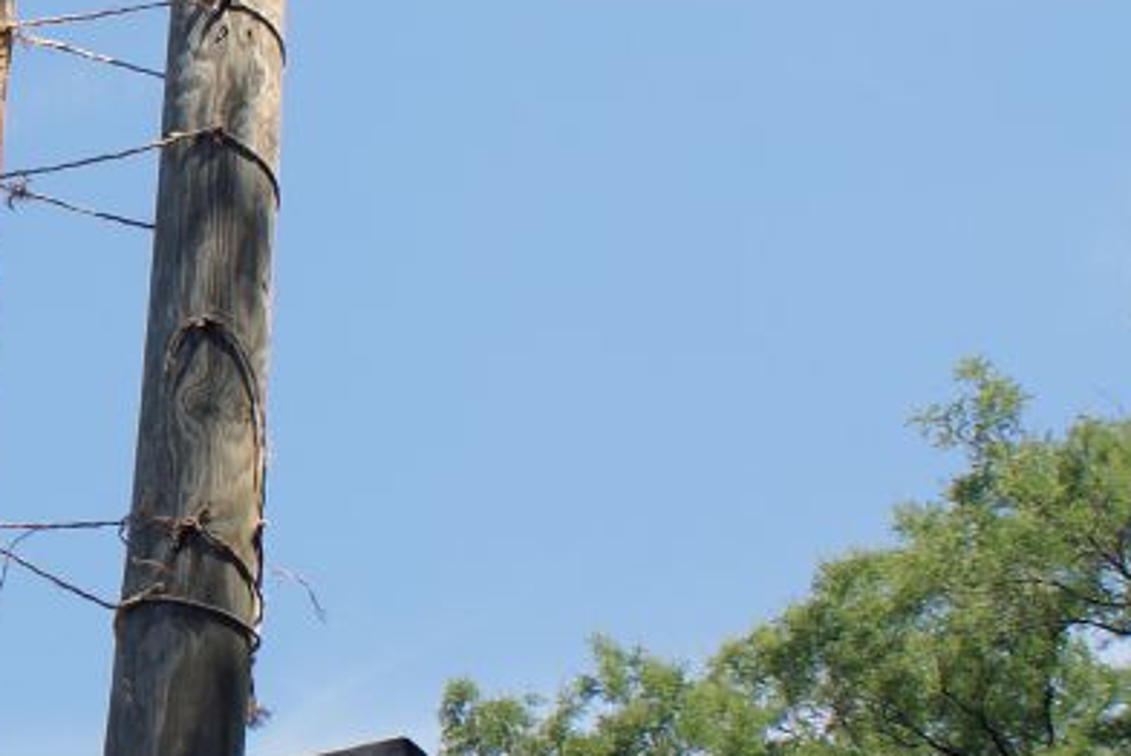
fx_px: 3081
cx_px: -459
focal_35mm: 98
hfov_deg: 18.8
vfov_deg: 14.0
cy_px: 366
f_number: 10
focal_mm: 20
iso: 100
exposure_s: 1/100
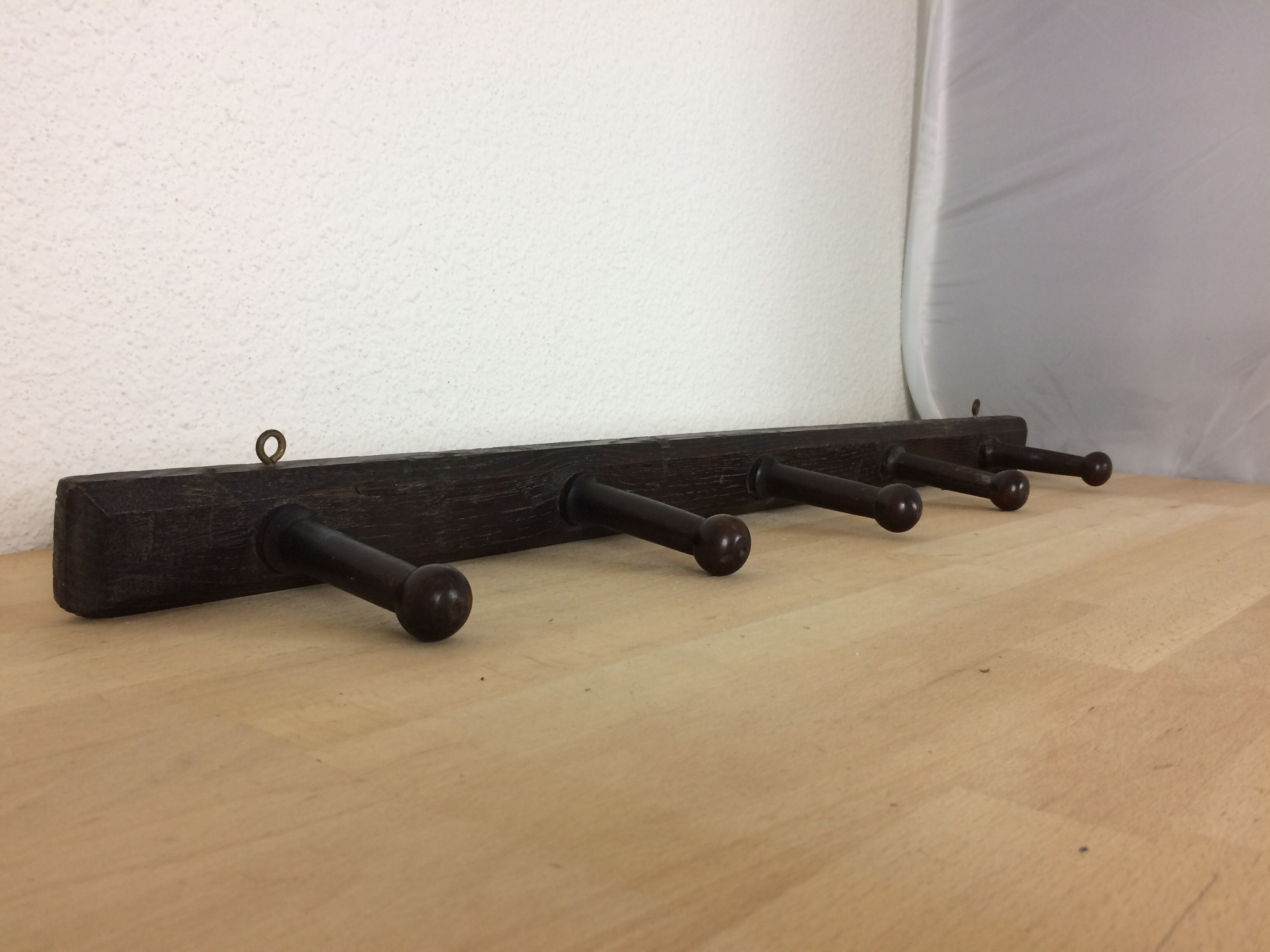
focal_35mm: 29
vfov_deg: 48.2
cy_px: 476
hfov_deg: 61.7
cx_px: 635
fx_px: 1064
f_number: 2.2
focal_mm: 4.15
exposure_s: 1/33
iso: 40
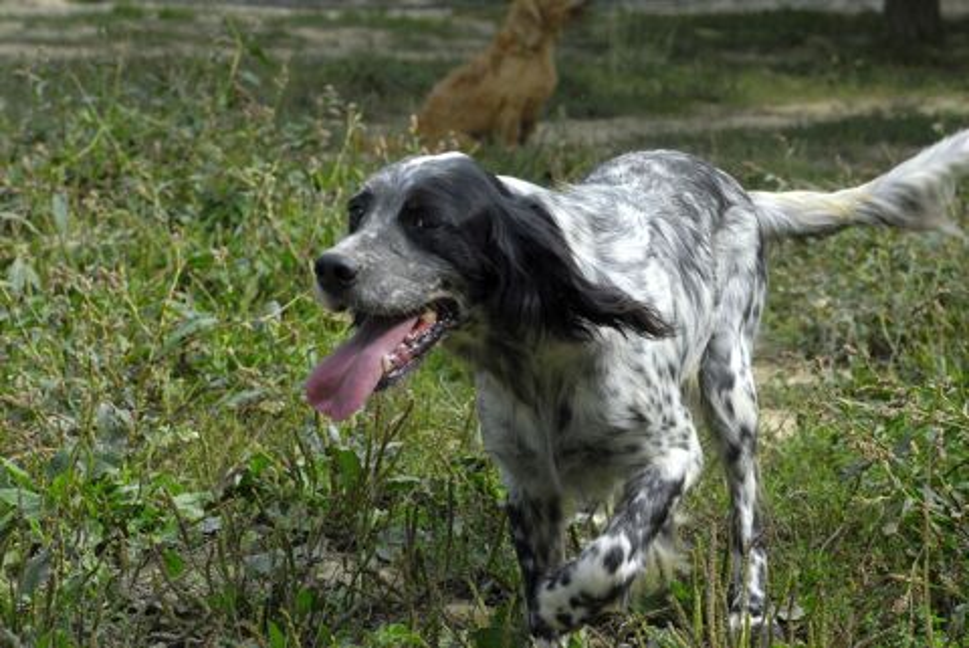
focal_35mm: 99
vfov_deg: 13.9
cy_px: 324
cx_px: 484
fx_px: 2667
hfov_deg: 20.6
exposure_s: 1/320
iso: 400
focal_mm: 66
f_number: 8
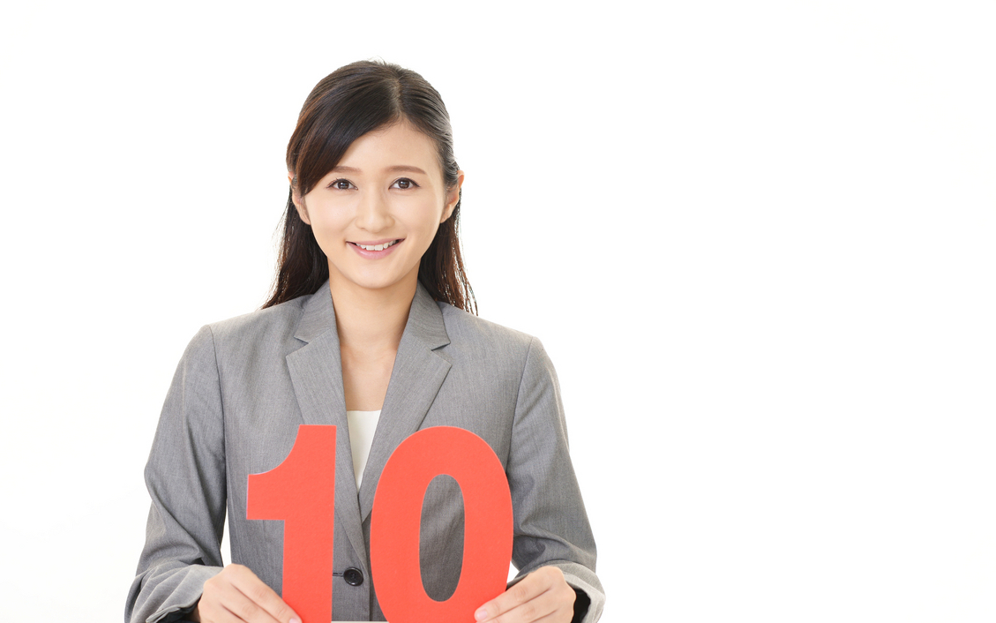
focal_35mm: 65
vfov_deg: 20.0
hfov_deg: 31.5
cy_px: 324
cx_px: 513
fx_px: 1765
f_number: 5
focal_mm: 60
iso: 200
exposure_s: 1/125
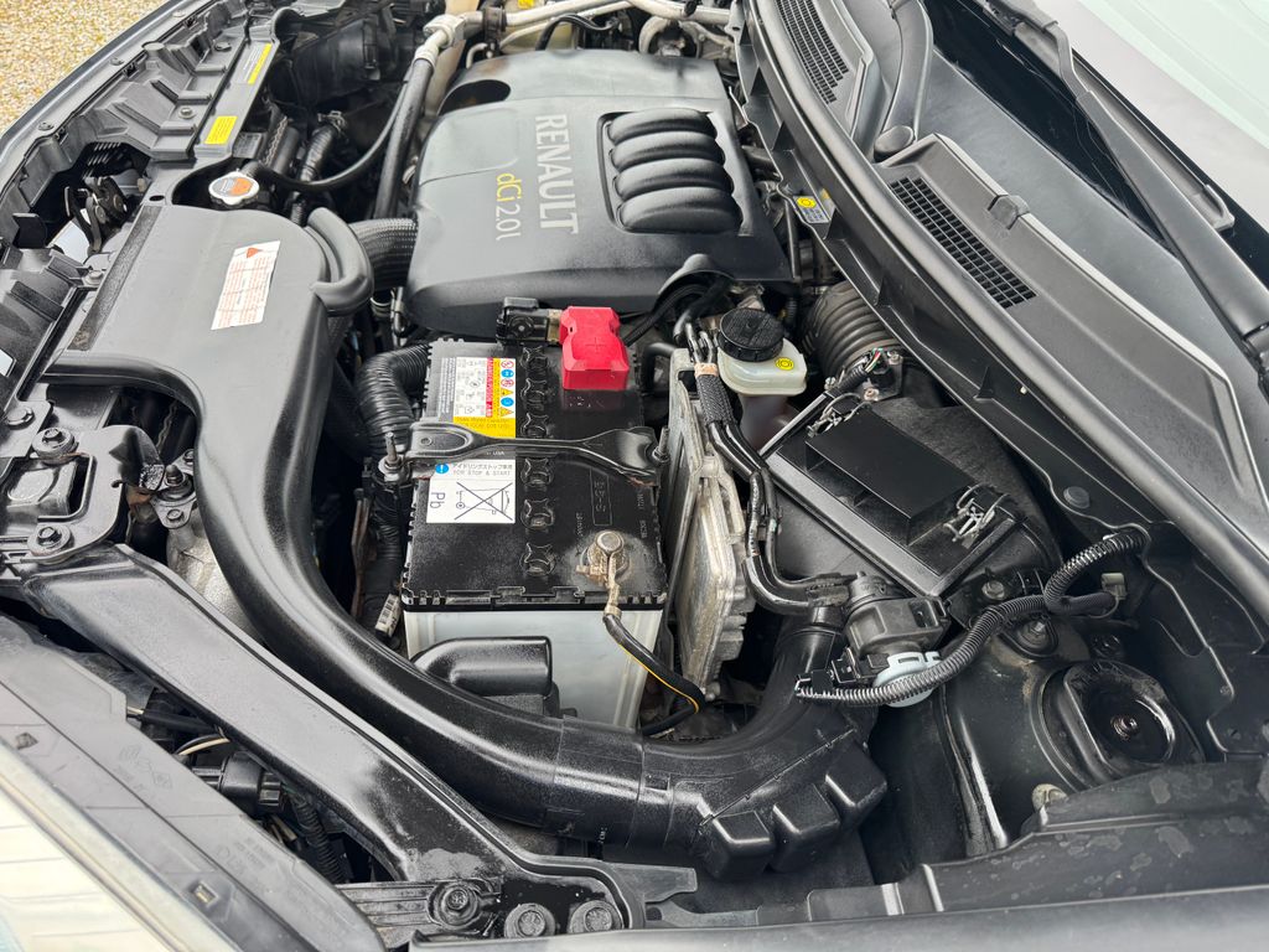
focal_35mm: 24
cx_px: 634
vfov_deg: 56.8
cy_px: 476
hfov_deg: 71.6
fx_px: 880
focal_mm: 6.76
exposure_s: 1/121
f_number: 1.78
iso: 125
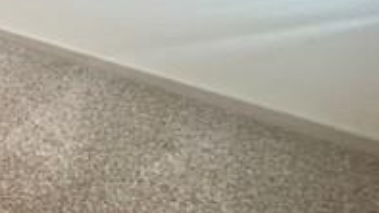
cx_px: -235
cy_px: -90
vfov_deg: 22.3
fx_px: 462
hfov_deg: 26.1
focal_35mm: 46
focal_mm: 1.57
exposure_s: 1/120
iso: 200
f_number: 1.8
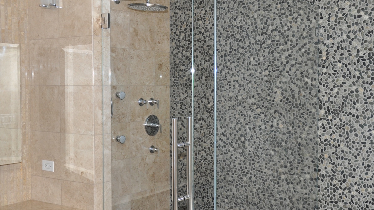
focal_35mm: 50
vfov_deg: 24.1
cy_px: 99
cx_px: 232
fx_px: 492
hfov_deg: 41.3
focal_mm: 25
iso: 800
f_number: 4
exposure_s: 1/60
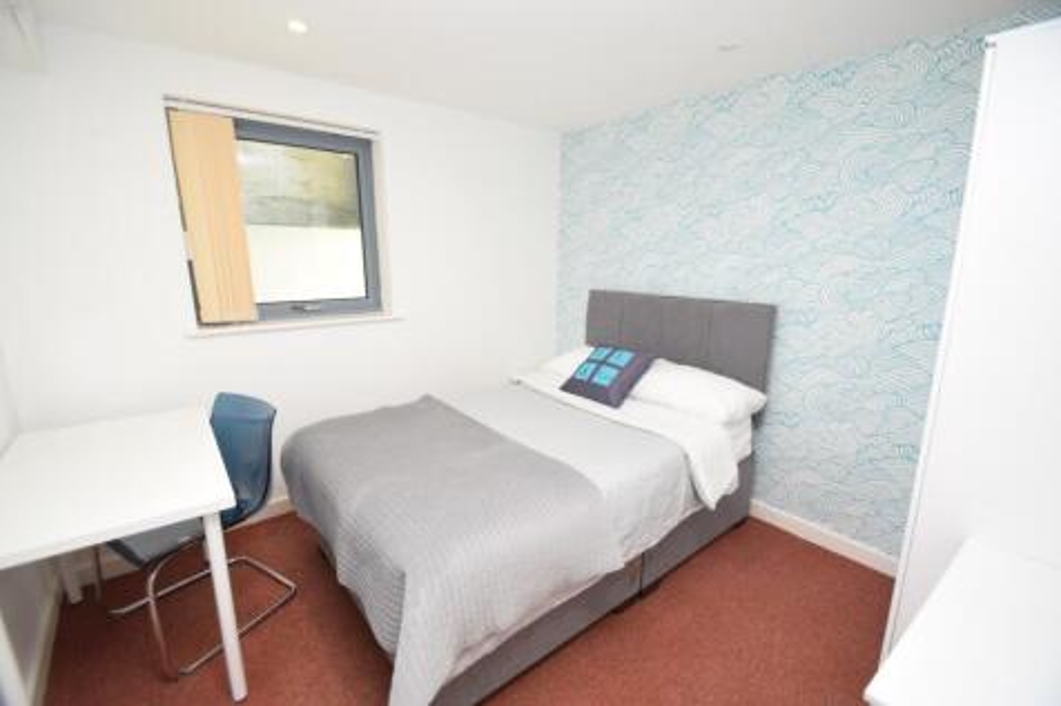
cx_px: 530
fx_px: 442
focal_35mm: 15
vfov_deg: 77.3
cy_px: 353
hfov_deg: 100.4
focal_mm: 10
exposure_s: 1/60
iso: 800
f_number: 4
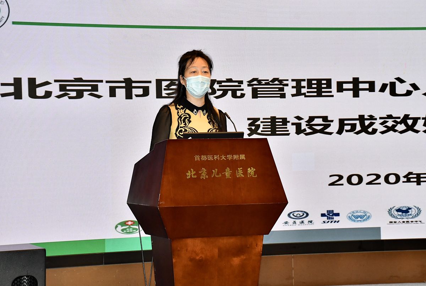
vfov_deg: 14.8
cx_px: 213
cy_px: 143
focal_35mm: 93
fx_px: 1103
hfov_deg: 21.9
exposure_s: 1/250
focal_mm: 62
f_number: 9
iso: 2000
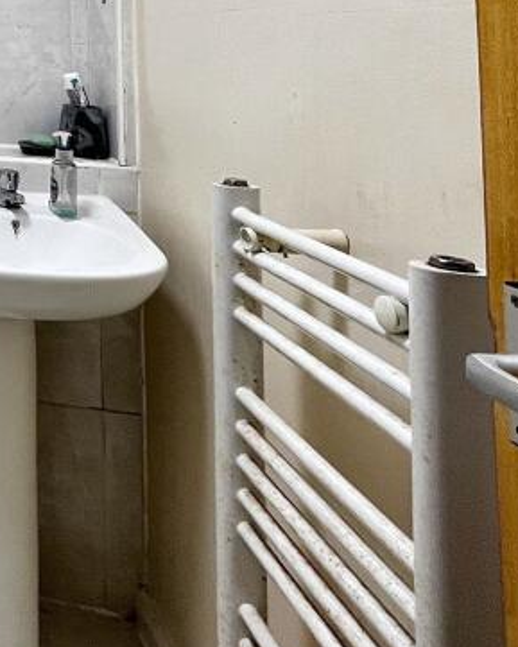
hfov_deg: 25.3
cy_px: 9
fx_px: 690
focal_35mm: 36
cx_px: -332
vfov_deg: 43.5
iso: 80
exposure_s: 1/100
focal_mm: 1.6
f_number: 1.8
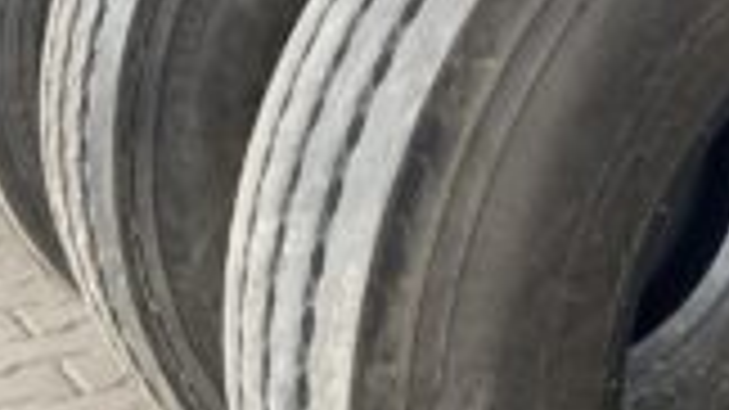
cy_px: 349
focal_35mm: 75
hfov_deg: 25.6
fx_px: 1449
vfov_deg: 15.9
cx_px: 850
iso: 50
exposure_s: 1/121
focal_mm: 4.25
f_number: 1.8
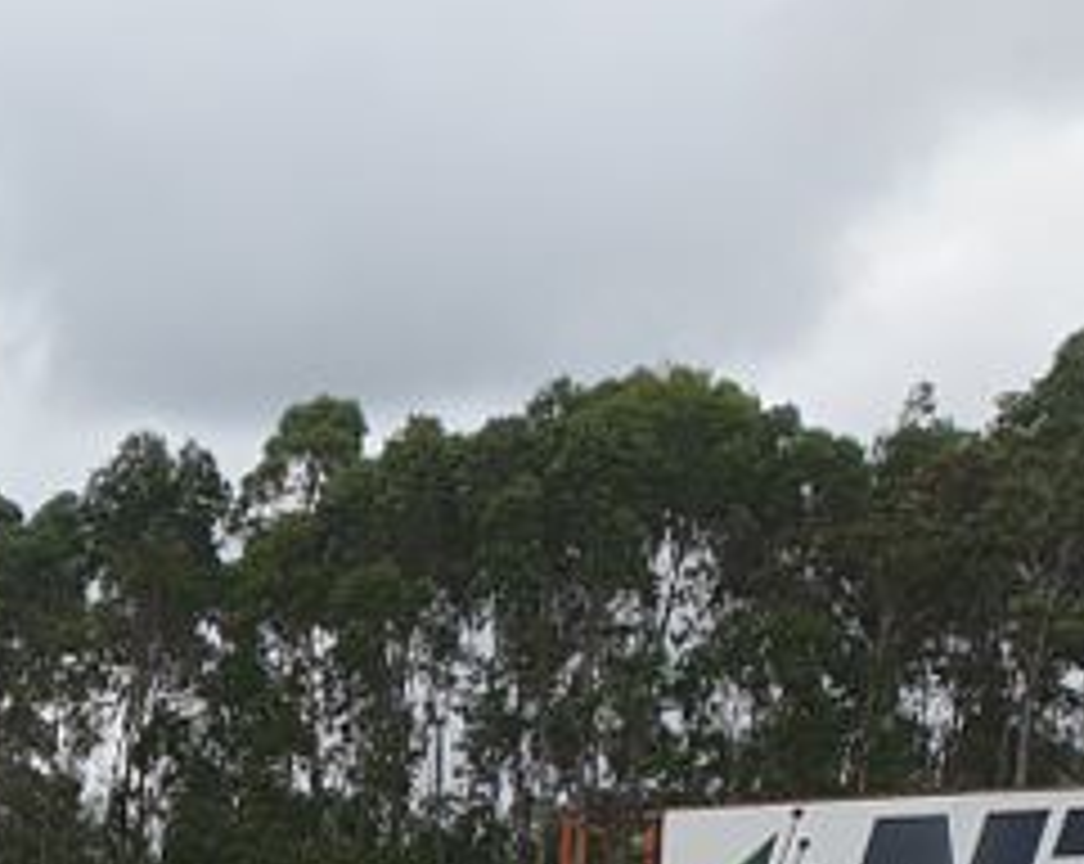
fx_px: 4324
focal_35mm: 135
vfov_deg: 10.4
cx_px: -1219
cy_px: 1764
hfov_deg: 12.3
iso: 50
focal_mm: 4.3
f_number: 2.4
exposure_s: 1/629
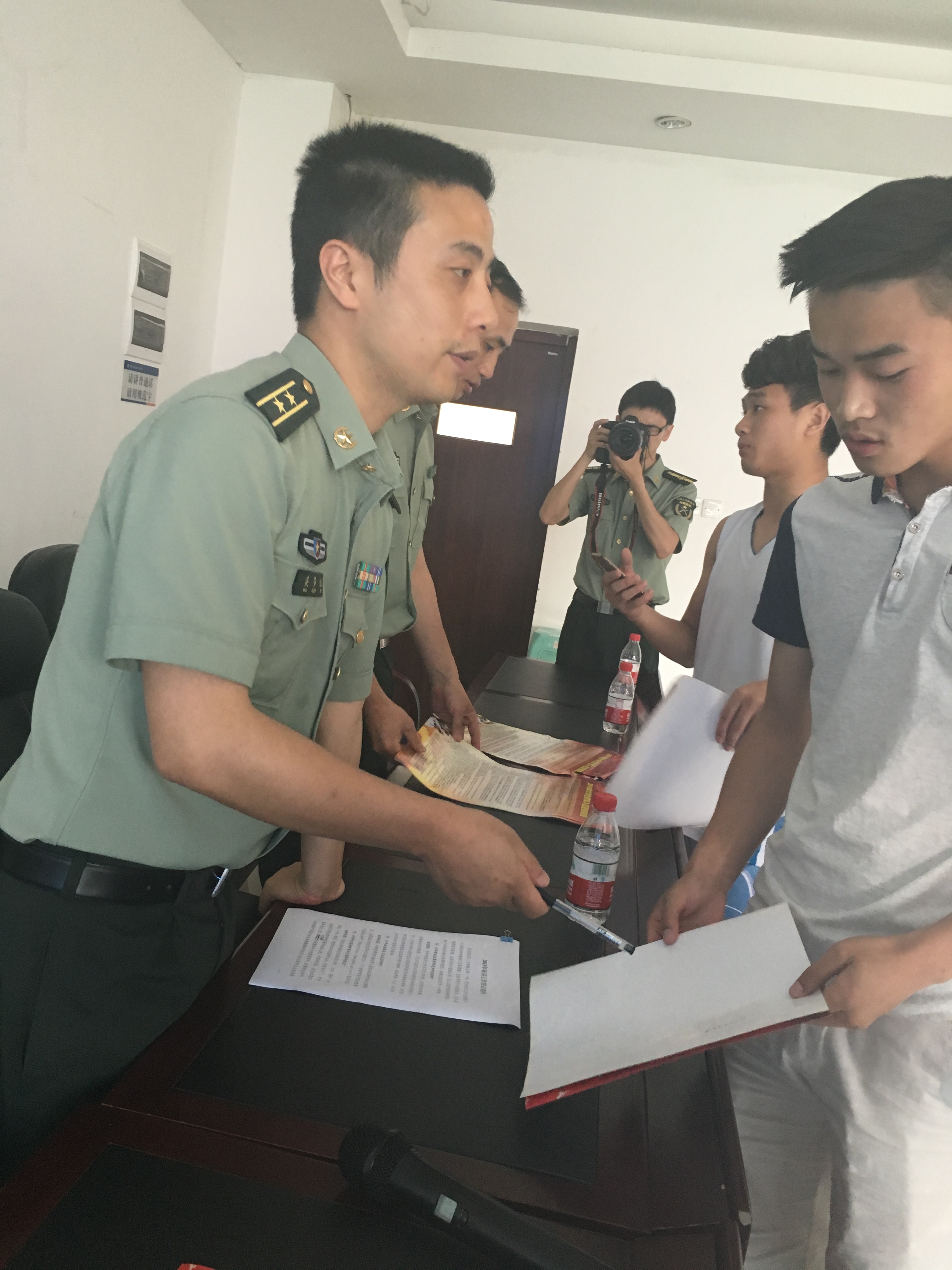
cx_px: 476
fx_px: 1063
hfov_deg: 48.2
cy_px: 635
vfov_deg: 61.7
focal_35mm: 29
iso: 160
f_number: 2.2
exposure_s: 1/33
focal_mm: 4.15
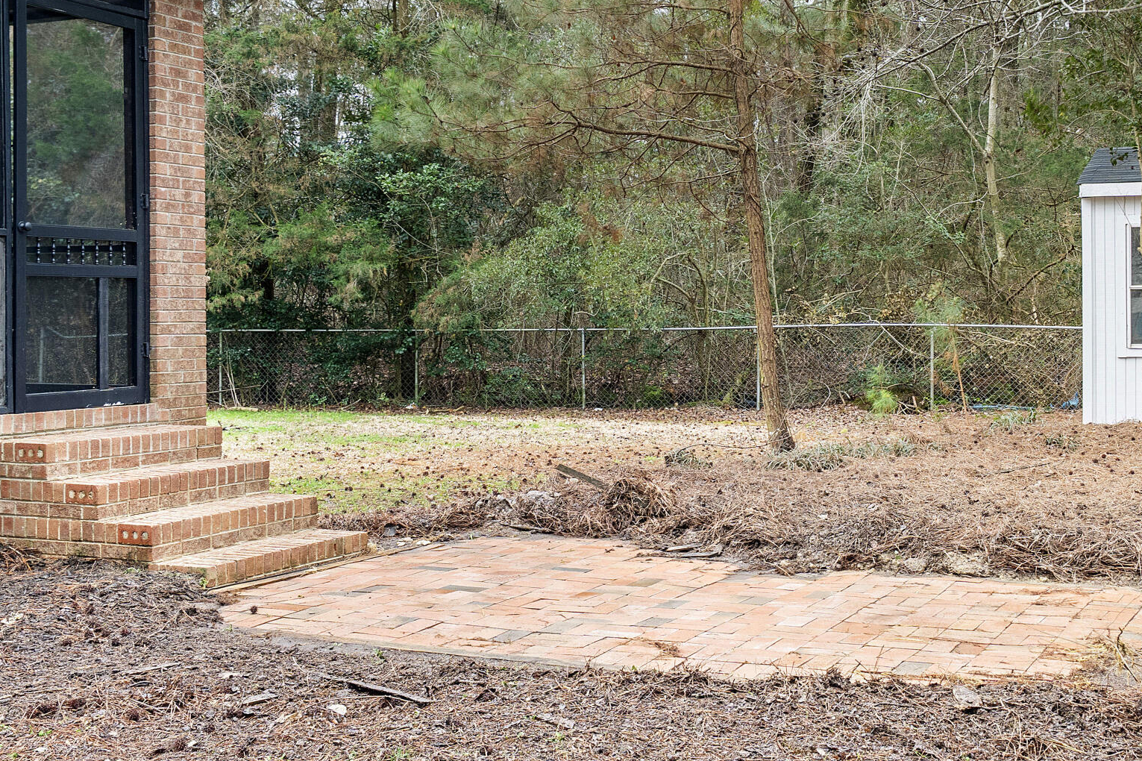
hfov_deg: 40.2
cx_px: 679
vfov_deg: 27.5
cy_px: 331
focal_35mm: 49
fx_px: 1554
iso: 500
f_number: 9
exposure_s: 1/8
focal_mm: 25
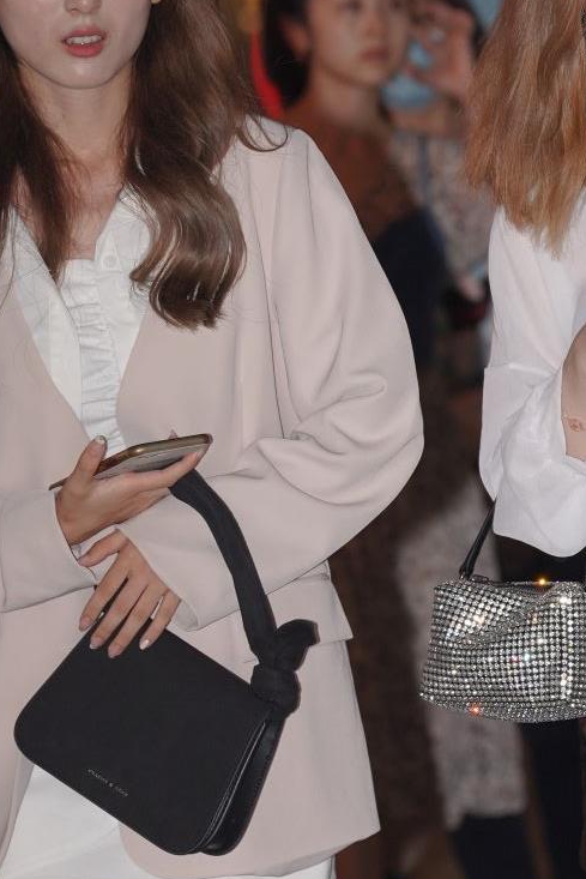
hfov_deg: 3.0
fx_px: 11103
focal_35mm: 455
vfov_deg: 4.5
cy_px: 475
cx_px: 742
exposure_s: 1/200
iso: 500
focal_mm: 135
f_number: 4.5
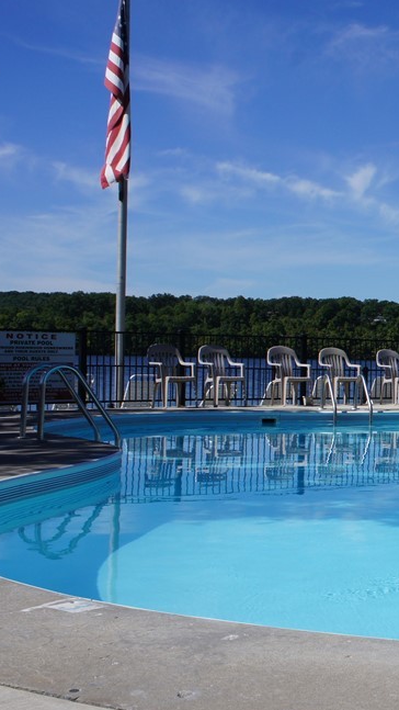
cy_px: 342
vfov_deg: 36.0
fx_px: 1091
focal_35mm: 58
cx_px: 561
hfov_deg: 18.8
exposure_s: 1/400
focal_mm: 22
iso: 200
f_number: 13
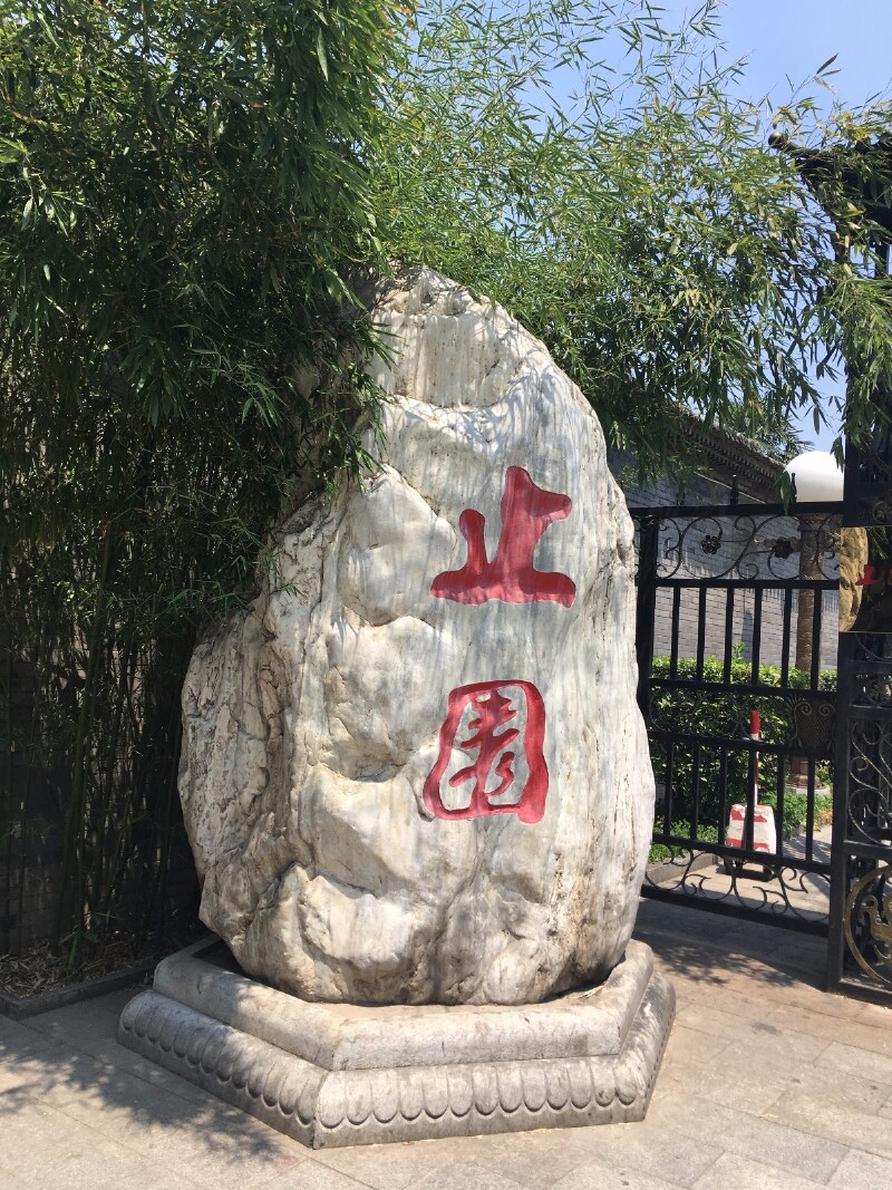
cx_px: 446
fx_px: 997
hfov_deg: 48.2
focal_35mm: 29
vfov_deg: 61.7
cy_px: 595
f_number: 2.2
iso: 25
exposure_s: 1/1040
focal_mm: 4.15
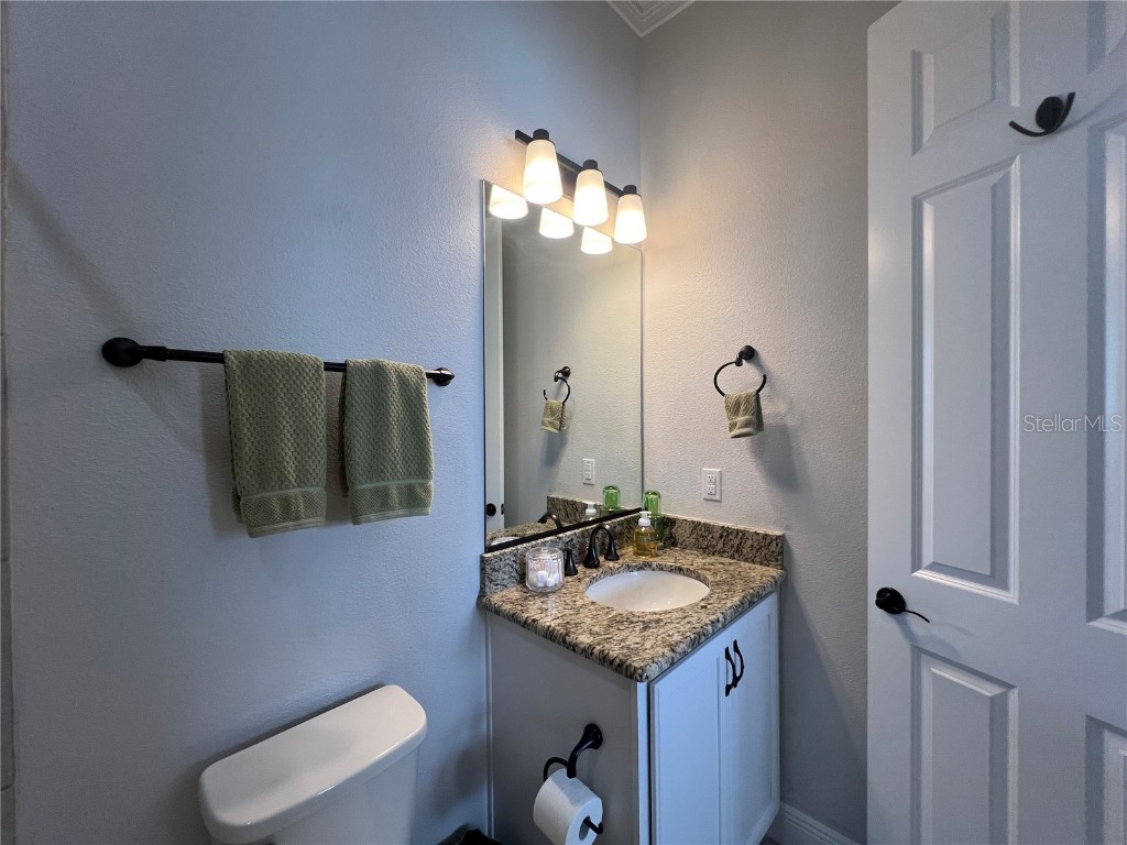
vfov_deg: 89.9
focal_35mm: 13
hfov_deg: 106.2
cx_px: 564
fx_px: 423
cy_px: 422
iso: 80
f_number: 1.8
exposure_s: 1/120
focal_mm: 1.57
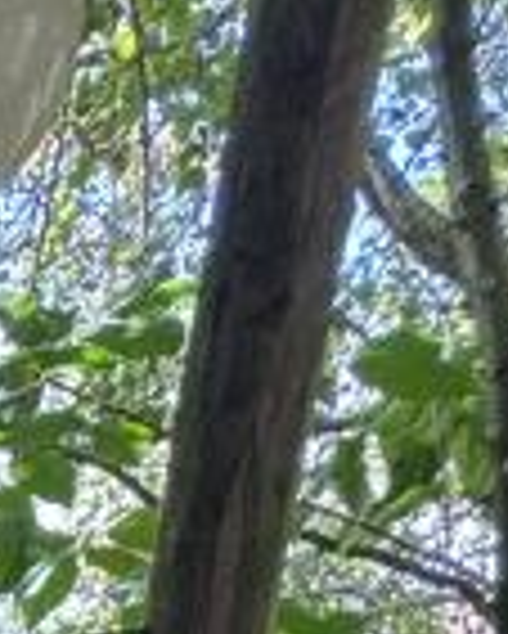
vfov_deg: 13.0
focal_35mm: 99
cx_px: -1043
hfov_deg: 10.5
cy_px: 1646
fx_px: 1859
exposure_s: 1/99
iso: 80
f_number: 2.2
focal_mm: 2.22
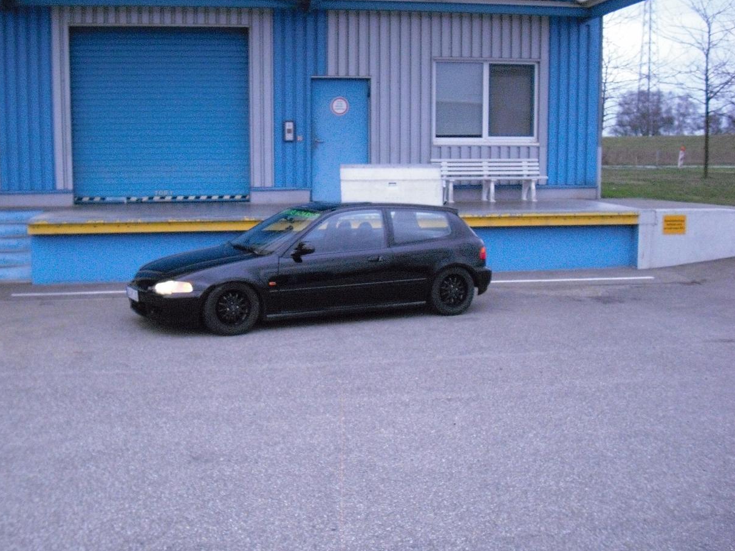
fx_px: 871
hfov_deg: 45.7
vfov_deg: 35.1
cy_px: 265
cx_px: 344
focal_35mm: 41
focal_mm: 6.2
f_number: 2.8
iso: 800
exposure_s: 1/60
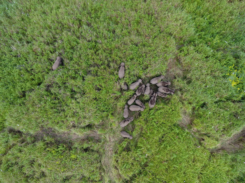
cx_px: 122
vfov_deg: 66.0
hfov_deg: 81.7
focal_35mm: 20
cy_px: 92
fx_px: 142
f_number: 2.8
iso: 100
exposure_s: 1/128
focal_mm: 3.61
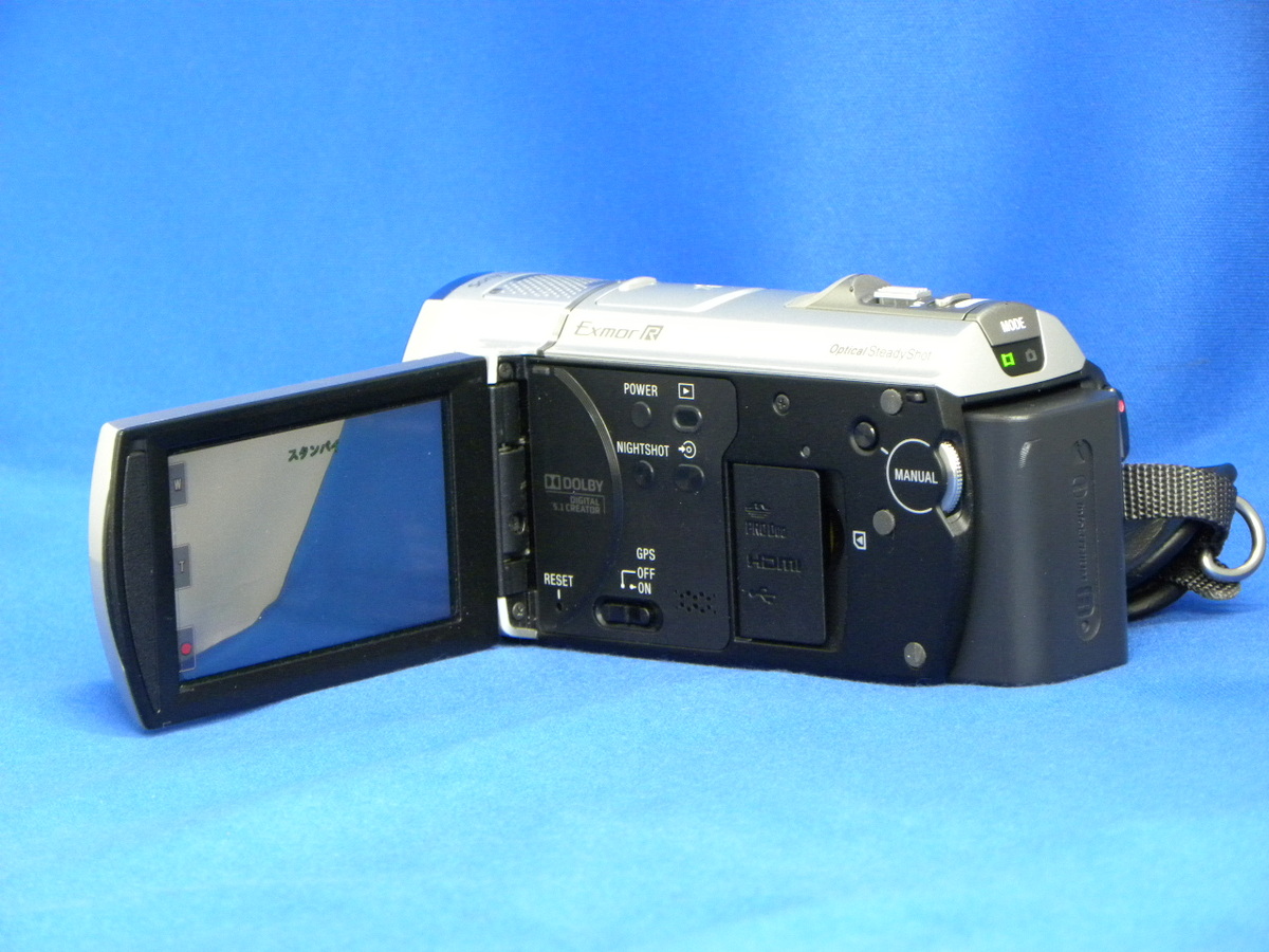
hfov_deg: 9.3
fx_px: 7772
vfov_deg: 7.0
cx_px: 634
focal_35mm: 212
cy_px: 476
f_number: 4.5
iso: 400
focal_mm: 37.7
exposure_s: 1/11.5
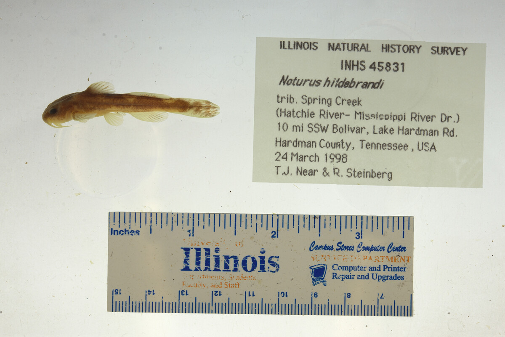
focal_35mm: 60
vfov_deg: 22.6
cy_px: 168
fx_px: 842
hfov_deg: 33.4
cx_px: 252
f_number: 10
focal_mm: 60
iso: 100
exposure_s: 1/200
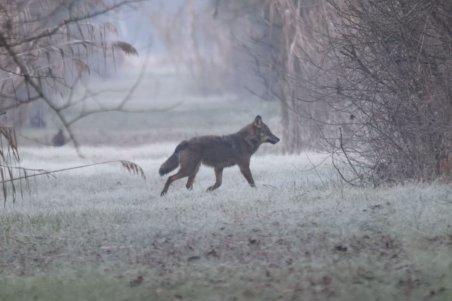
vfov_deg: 1.8
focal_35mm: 750
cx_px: 226
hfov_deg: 2.8
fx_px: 9412
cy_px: 150
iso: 800
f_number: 6.3
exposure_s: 1/160
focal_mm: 500
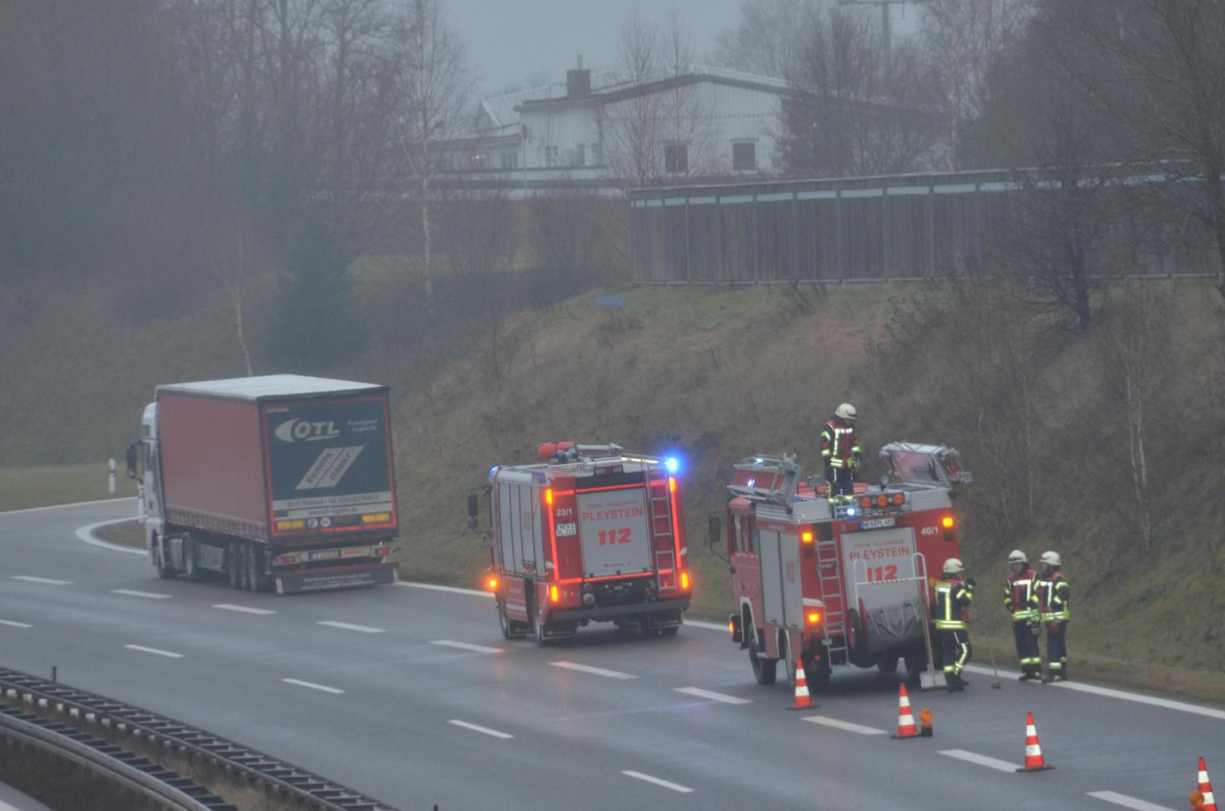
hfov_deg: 5.5
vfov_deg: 3.7
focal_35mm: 374
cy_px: 363
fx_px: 12700
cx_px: 639
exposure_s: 1/60
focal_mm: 200
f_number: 6.3
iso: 640
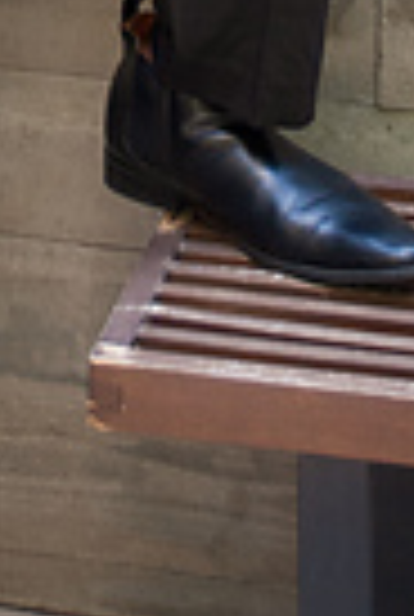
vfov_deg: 9.6
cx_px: -50
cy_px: -450
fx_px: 3490
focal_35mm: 203
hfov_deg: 6.8
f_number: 4.5
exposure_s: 1/50
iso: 200
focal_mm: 29
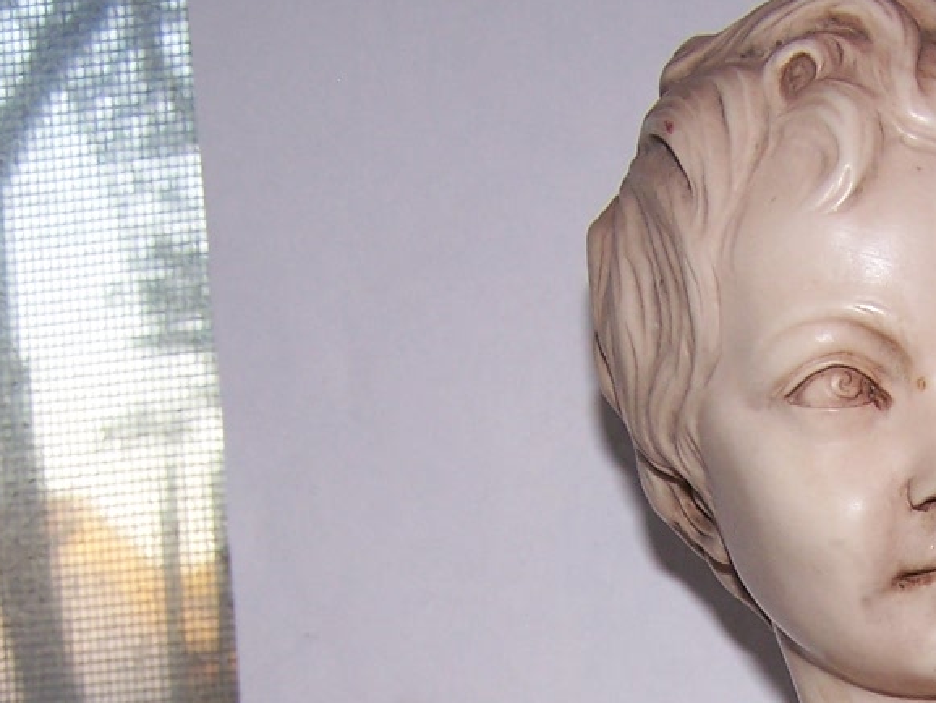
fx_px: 2759
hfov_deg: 18.7
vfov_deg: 14.0
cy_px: 909
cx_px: 931
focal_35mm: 102
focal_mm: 6.3
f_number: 2.8
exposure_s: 1/60
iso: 80
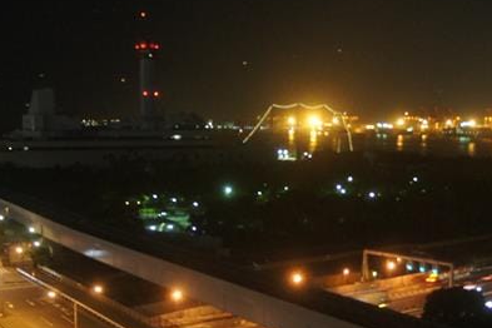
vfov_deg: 22.1
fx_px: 834
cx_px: 313
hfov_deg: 32.7
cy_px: 234
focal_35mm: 61
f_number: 4
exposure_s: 1/8
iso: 1600
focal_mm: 20
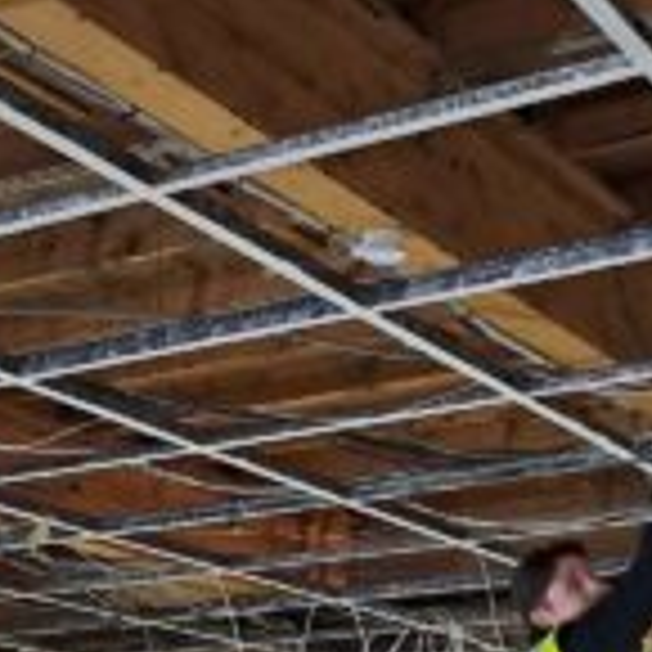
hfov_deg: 23.2
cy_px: 589
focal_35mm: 73
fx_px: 1556
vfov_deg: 23.1
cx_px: 85
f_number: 1.8
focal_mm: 4.65
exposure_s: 1/50
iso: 320
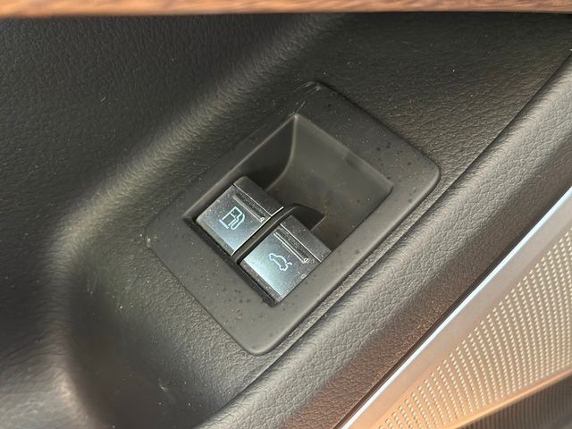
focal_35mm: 48
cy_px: 214
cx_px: 286
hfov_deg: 39.7
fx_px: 793
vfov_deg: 30.3
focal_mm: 6.86
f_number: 1.78
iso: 640
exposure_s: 1/30
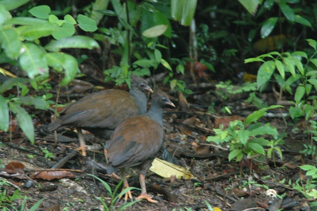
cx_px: 158
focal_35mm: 405
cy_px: 106
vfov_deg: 3.4
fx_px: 3564
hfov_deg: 5.1
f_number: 6
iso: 1000
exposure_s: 1/30
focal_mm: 270
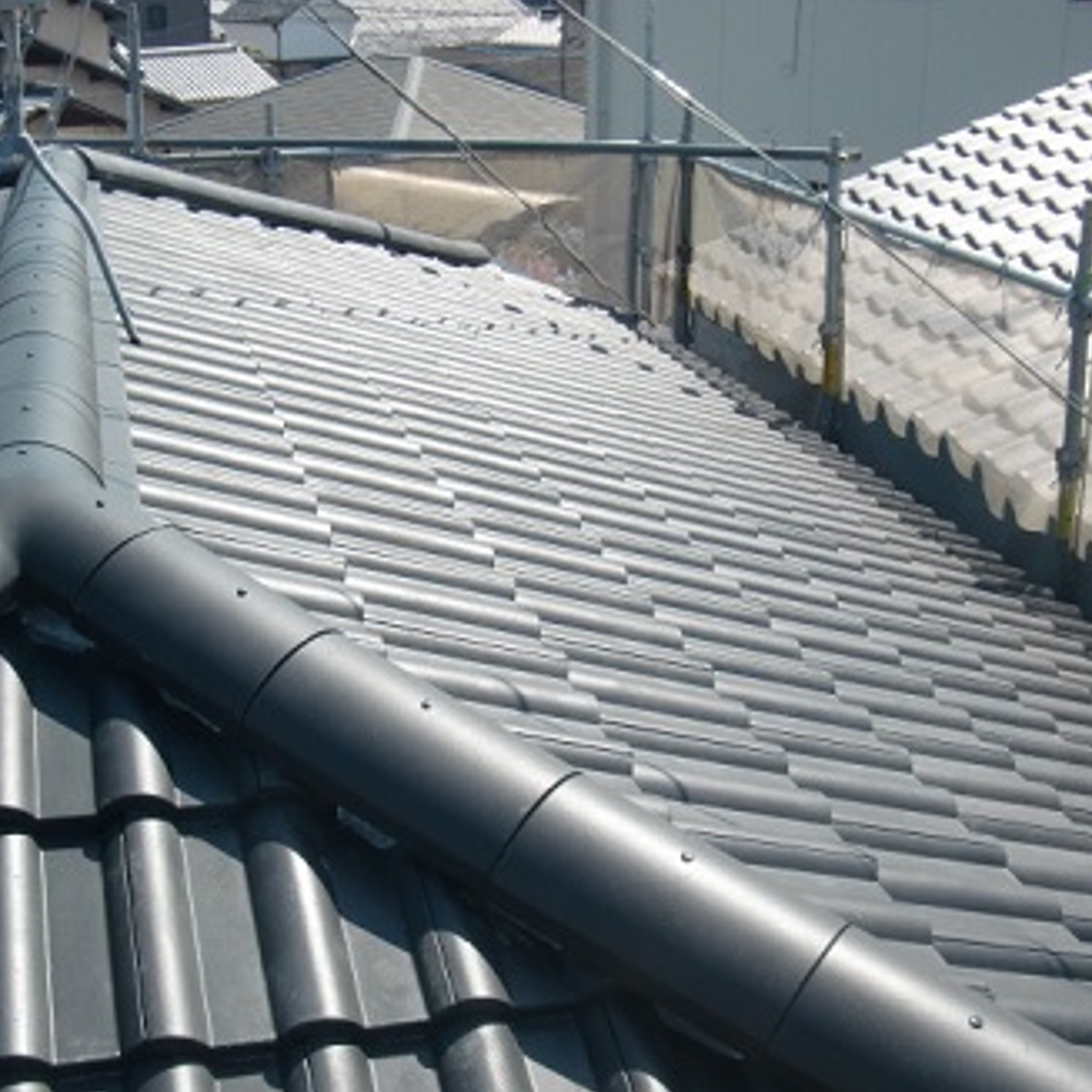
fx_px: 1642
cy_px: 554
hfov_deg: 36.8
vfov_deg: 36.8
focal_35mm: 46
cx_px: 494
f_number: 3.9
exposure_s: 1/500
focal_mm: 6.66
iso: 64
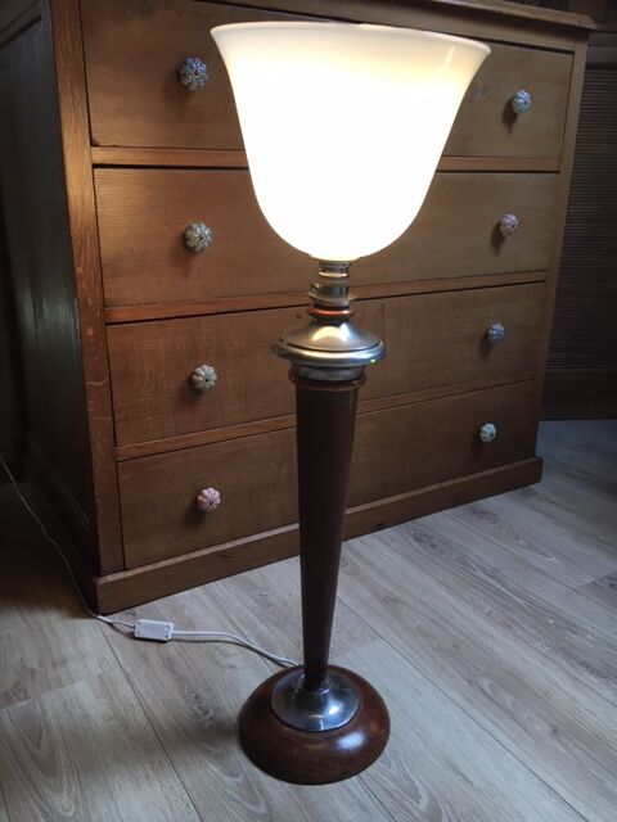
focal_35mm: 29
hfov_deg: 48.2
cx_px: 308
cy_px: 411
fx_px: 689
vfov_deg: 61.7
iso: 32
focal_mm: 4.15
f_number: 2.2
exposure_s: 1/33
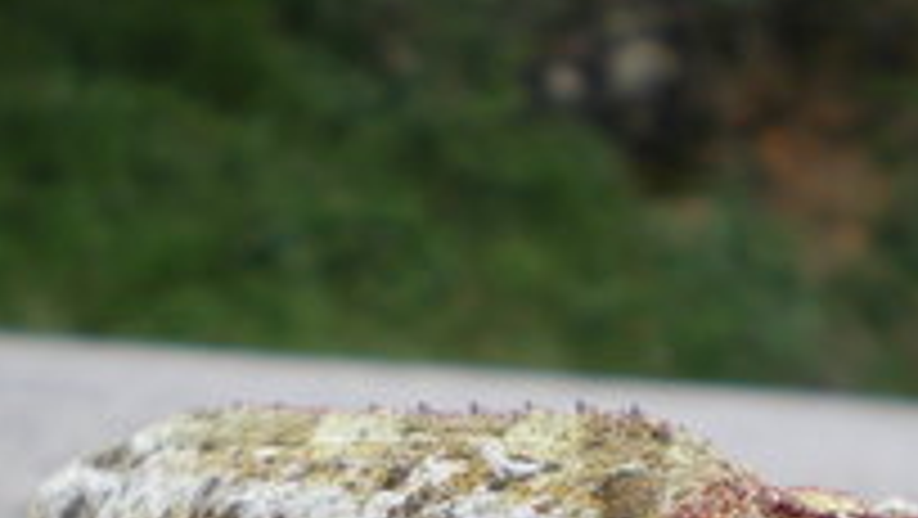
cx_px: 603
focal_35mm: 91
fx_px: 2216
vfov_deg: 12.7
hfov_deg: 23.3
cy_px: 739
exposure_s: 1/320
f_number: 3.1
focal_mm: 6.3
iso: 64
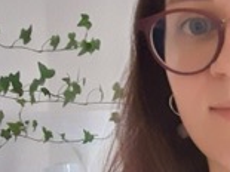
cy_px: 119
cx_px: 184
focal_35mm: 96
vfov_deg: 15.3
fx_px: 637
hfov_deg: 20.2
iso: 500
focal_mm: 2.61
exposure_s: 1/17
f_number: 2
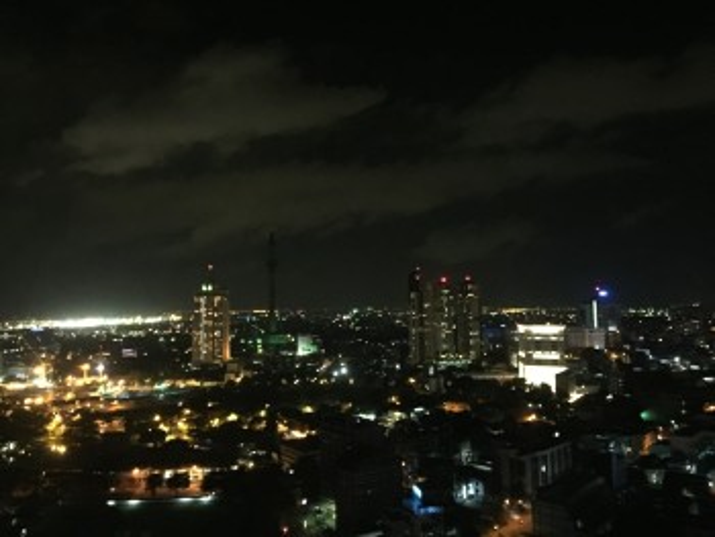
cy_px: 268
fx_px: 599
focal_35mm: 29
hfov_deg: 61.6
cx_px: 358
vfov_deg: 48.3
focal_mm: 4.15
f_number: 2.2
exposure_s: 1/4
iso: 400
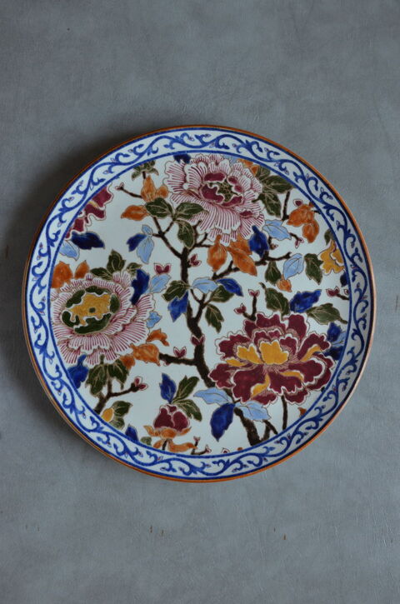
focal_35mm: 33
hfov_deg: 39.8
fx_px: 553
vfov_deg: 57.3
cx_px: 200
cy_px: 302
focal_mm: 22
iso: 800
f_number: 7.1
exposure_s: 1/25
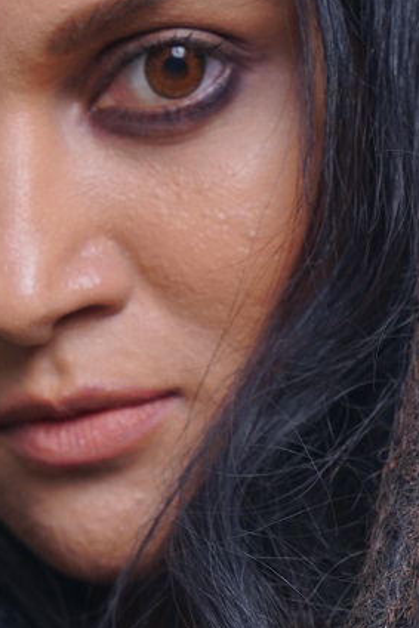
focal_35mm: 330
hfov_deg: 4.2
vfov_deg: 6.2
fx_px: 5756
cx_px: 153
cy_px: 692
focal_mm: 70
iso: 100
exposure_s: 1/125
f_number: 4.5
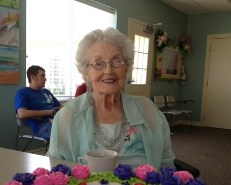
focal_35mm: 47
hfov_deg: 39.3
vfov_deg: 31.9
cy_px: 116
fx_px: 321
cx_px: 90
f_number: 2.4
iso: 50
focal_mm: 4.28
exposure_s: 1/60
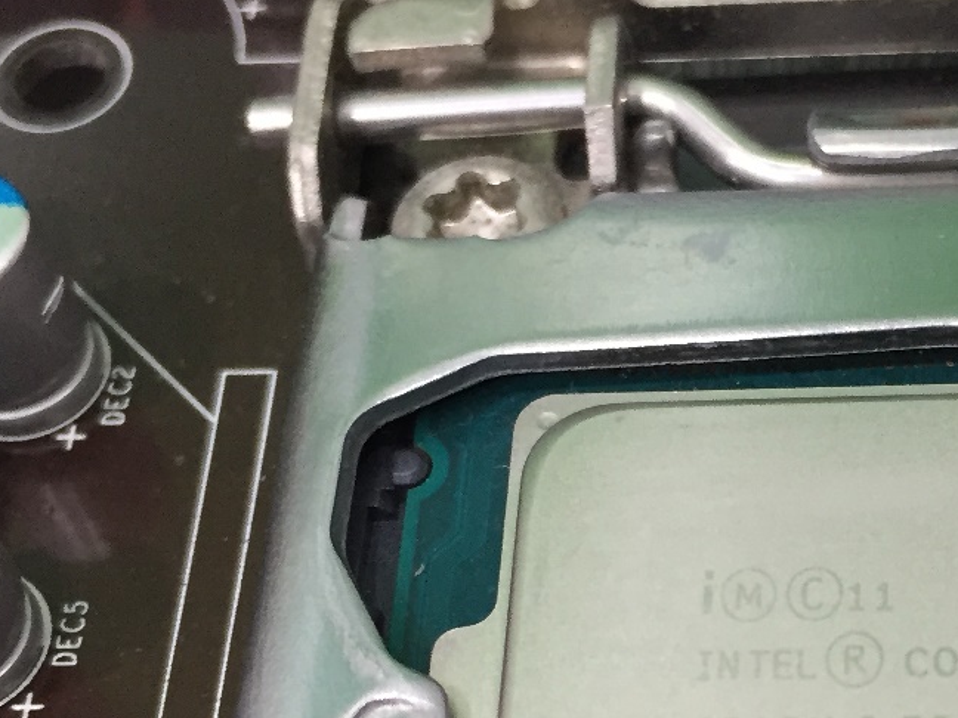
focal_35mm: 73
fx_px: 2020
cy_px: 609
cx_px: 763
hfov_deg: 26.2
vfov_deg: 19.9
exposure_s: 1/33
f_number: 2.2
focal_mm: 4.15
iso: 160
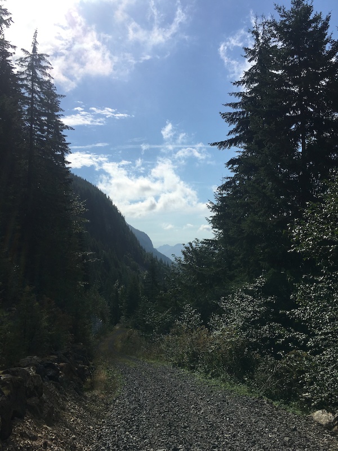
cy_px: 226
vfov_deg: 61.7
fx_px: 378
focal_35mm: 29
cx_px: 169
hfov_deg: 48.2
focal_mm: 4.15
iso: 25
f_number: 2.2
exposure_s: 1/4525
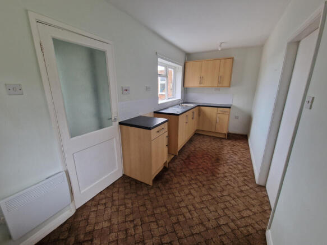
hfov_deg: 106.2
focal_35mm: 13
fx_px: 123
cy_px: 122
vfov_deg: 89.9
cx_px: 164
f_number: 2.2
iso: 160
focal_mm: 2.2
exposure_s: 1/50
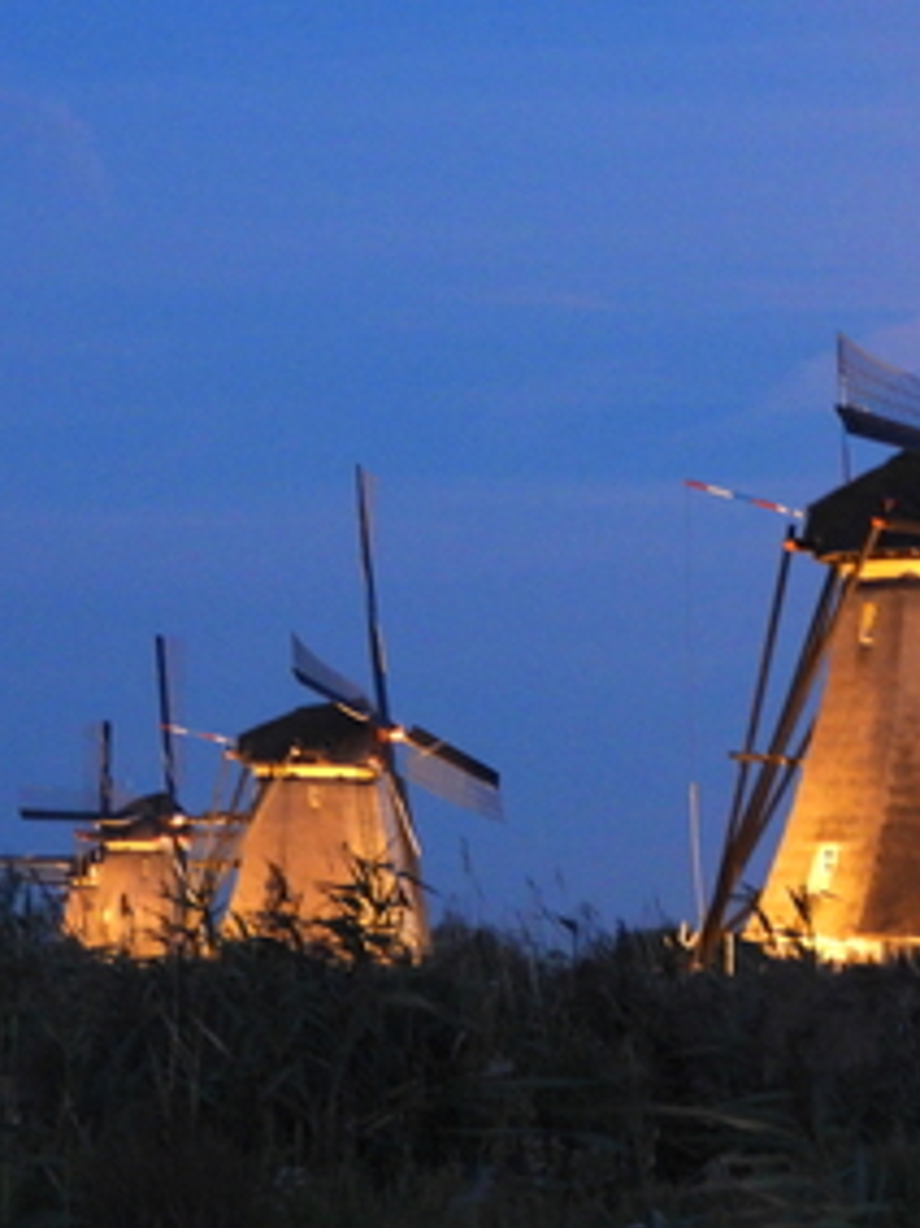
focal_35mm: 187
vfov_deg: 10.6
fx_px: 6632
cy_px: 588
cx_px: 794
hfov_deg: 7.9
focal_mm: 20.5
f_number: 4
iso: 800
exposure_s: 1
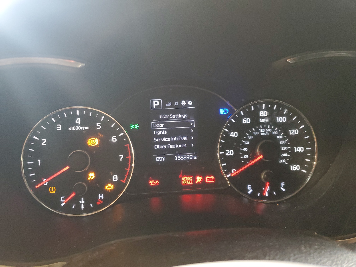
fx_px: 267
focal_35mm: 26
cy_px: 134
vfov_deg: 53.1
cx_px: 178
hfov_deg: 67.3
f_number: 1.5
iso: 316
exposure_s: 1/15
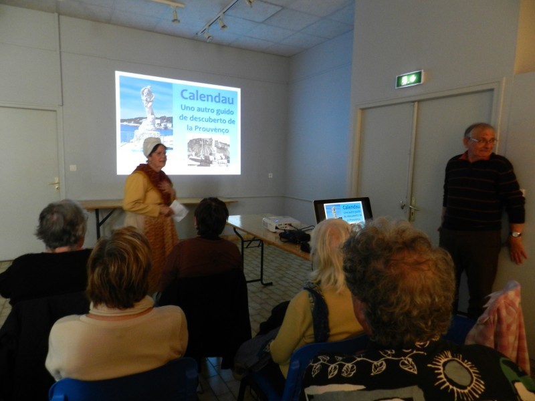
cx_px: 268
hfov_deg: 73.9
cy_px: 200
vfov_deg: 58.9
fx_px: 355
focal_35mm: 23
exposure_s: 1/15
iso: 400
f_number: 3.4
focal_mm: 4
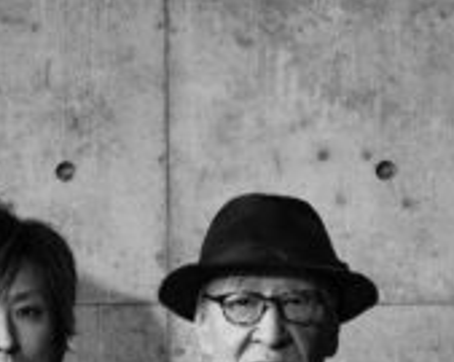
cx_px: 653
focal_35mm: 285
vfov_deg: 5.2
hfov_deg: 6.7
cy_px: 884
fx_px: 3827
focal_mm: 50
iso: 100
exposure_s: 1/125
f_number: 7.1
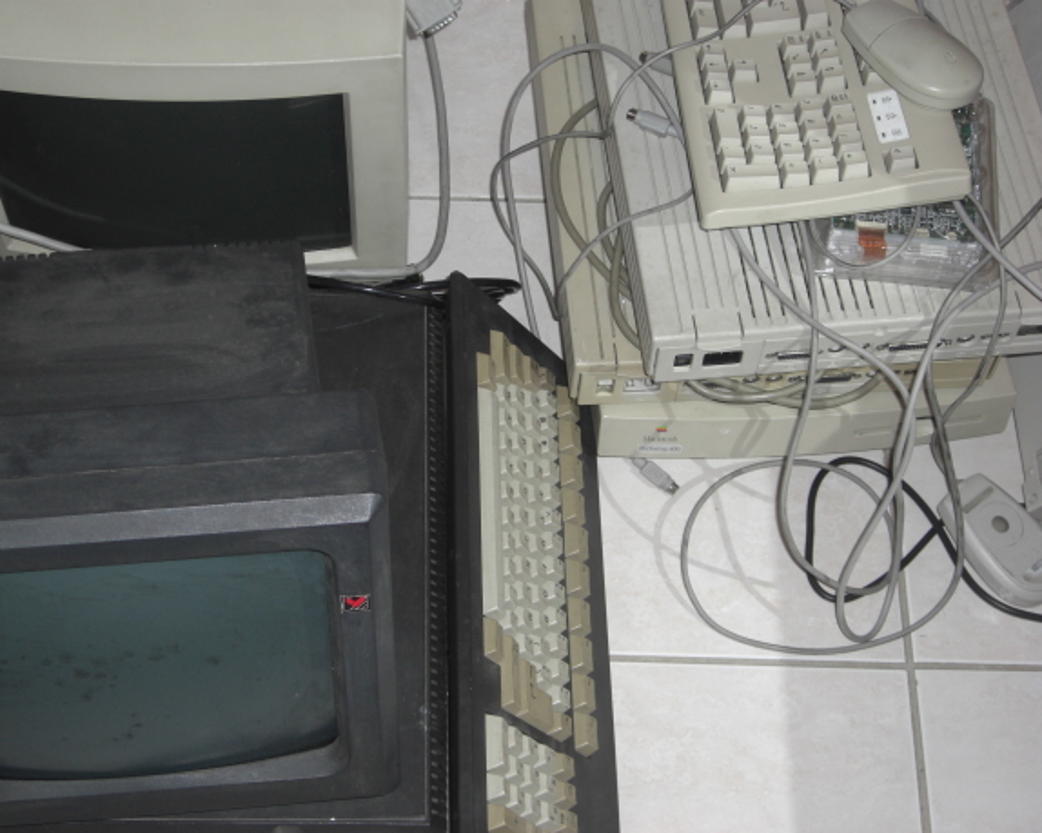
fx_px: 1912
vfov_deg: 24.6
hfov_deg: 30.5
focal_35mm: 62
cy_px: 399
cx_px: 463
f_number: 3.6
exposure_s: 1/60
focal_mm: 11.8
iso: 100
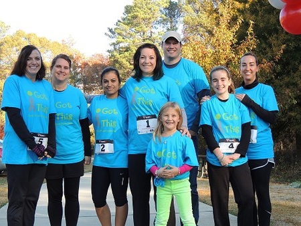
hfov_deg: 32.2
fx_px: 522
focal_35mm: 60
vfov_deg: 24.4
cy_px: 113
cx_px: 150
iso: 100
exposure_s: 1/100
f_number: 3.7
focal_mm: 10.7
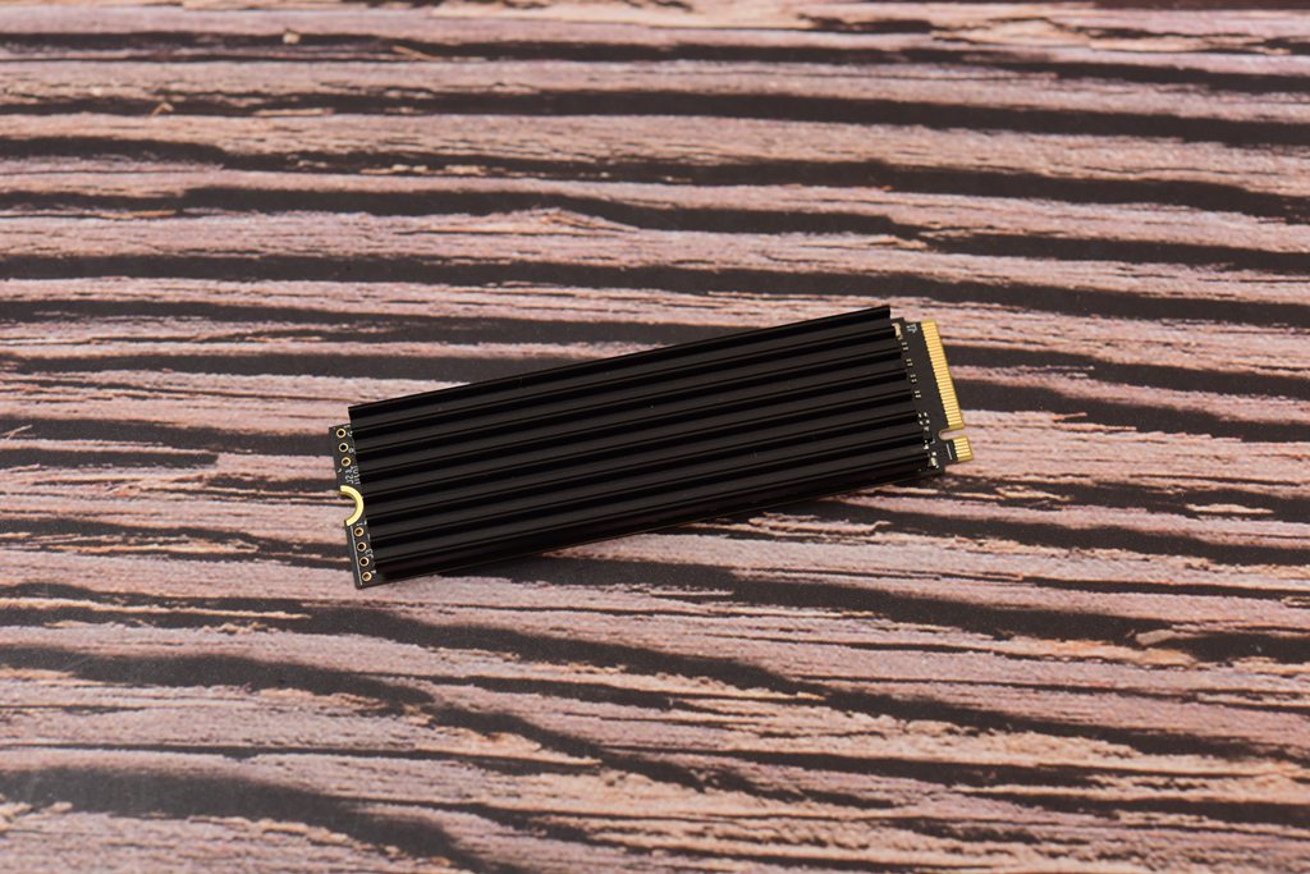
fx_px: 2183
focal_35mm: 60
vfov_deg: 22.6
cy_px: 437
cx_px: 655
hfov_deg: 33.4
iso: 1600
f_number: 5.6
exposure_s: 1/60
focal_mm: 60
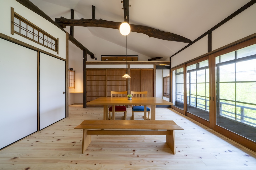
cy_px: 85
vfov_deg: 90.0
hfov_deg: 112.6
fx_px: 85
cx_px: 128
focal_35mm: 12
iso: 100
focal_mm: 12
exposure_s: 1
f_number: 22
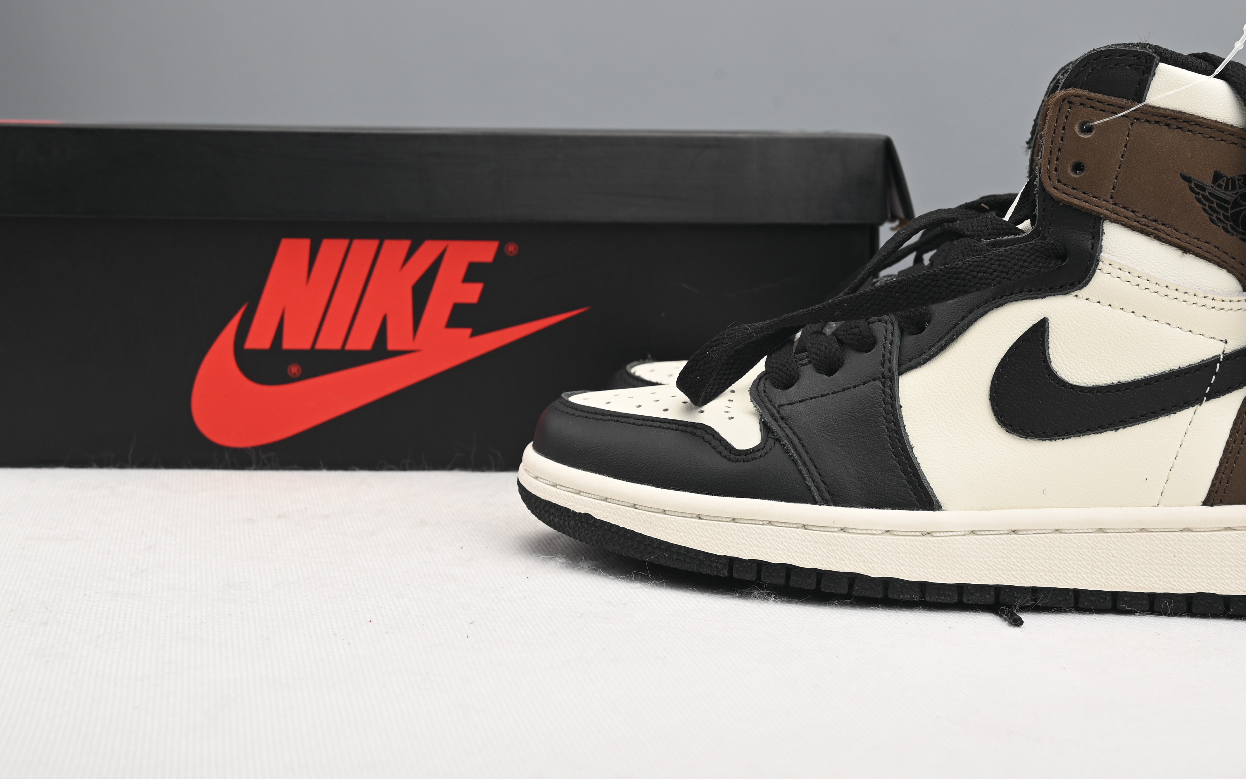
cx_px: 656
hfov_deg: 34.5
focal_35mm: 59
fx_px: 2004
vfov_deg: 22.0
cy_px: 347
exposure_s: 1/200
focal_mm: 41
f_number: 11
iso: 100
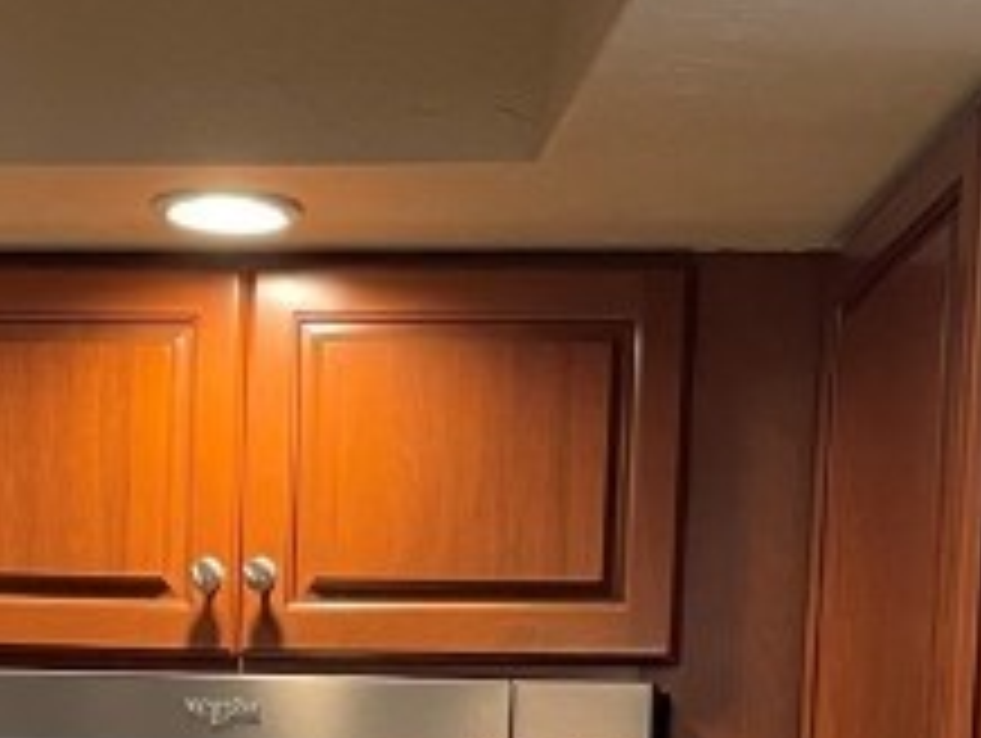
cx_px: 351
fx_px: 3461
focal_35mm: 122
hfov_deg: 16.1
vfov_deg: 11.2
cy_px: 1382
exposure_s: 1/60
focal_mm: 4.2
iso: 160
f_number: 1.6
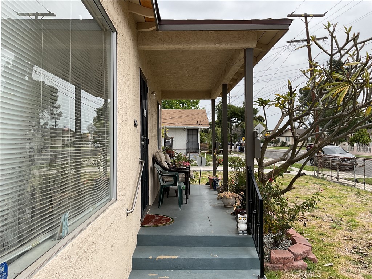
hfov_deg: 61.7
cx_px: 186
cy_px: 140
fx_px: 312
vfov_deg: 48.2
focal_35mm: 29
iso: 16
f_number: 1.8
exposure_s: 1/1377
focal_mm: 3
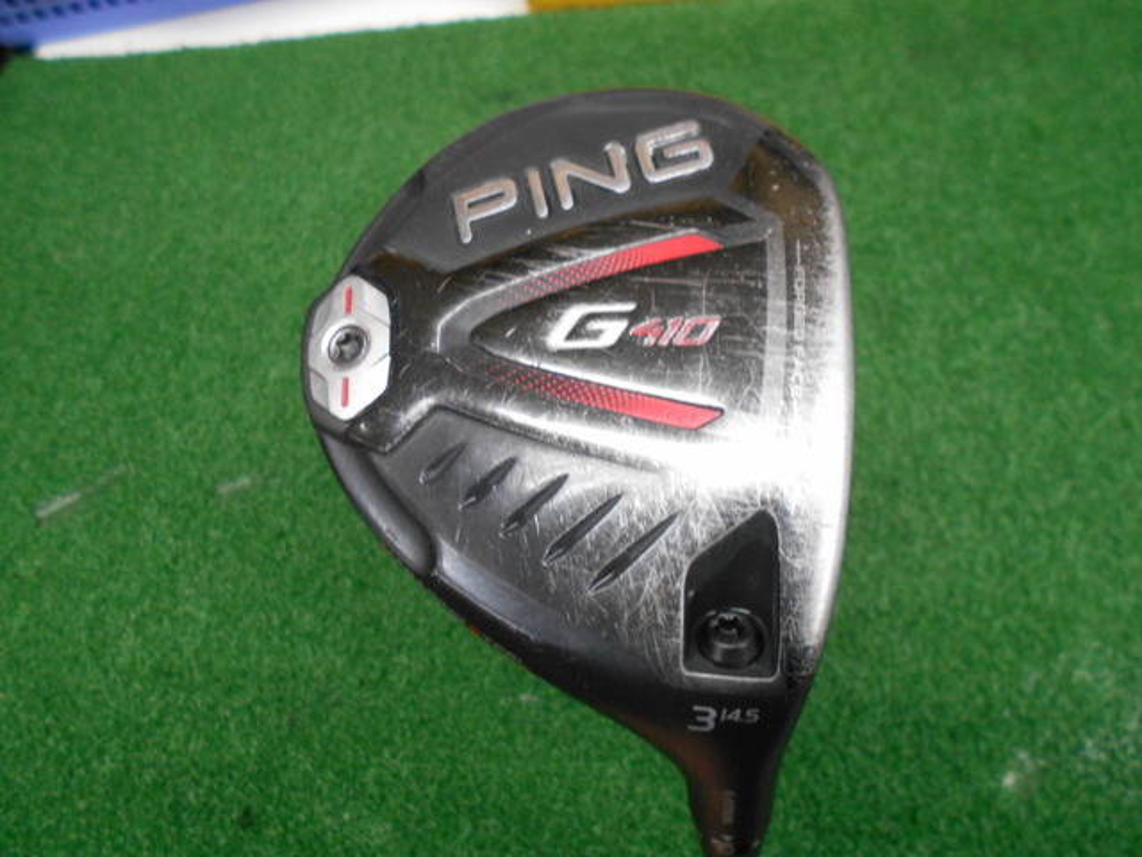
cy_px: 428
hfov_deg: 67.3
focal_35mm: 26
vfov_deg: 53.1
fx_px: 858
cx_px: 571
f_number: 3.2
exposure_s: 1/30
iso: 400
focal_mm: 4.6
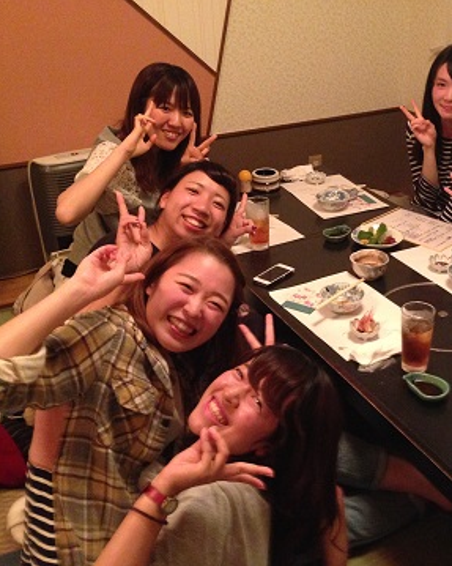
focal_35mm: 44
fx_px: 736
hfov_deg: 33.5
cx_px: 334
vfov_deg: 42.0
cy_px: 289
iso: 500
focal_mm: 4.12
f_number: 2.4
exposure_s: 1/15
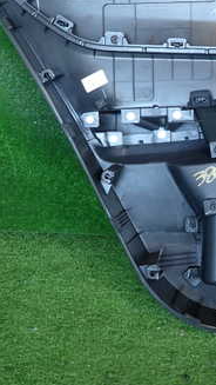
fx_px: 509
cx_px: 238
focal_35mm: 50
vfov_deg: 40.8
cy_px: 131
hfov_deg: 22.6
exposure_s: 1/50
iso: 200
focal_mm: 4.5
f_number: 2
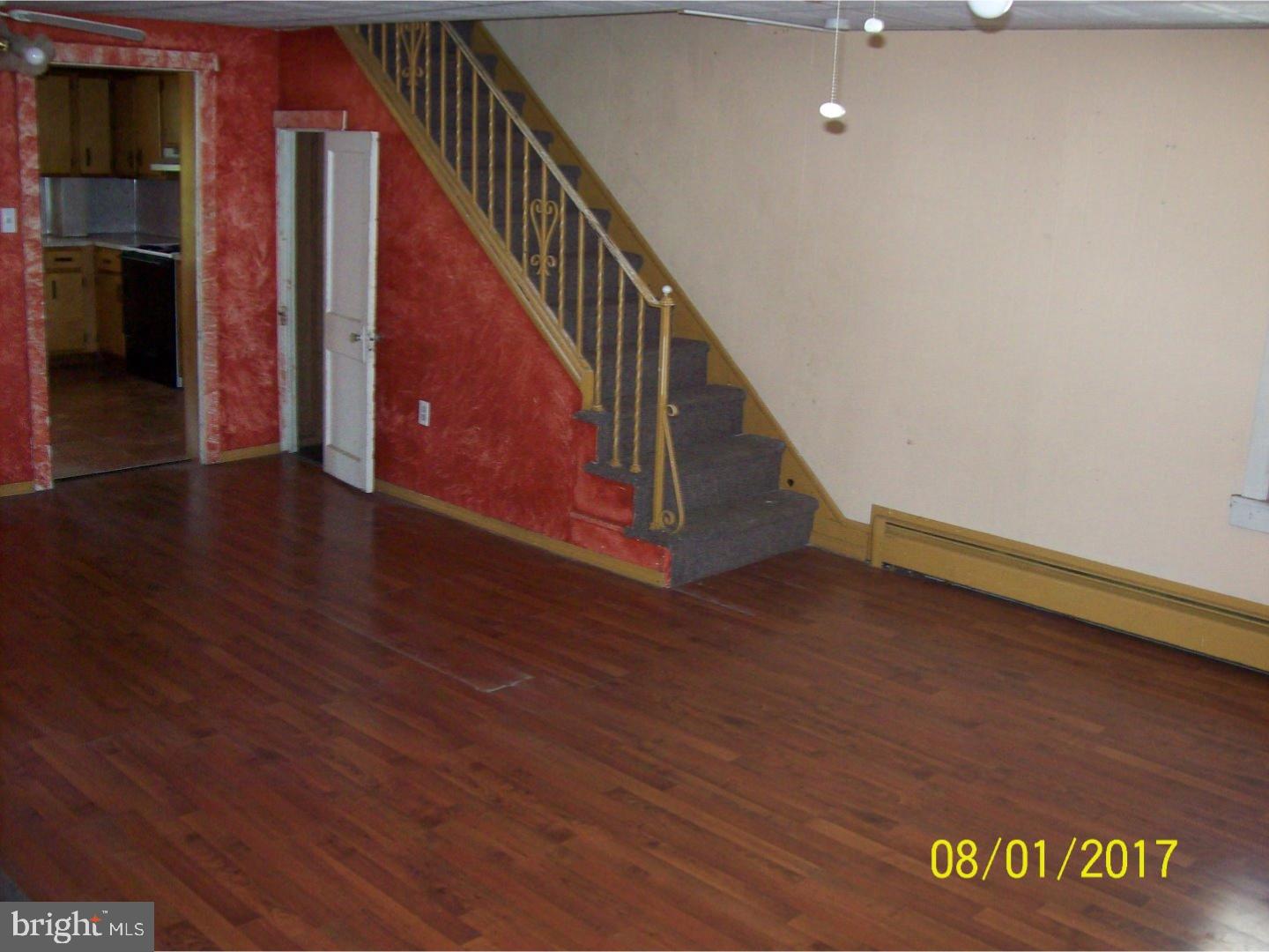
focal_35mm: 36
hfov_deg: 51.4
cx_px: 634
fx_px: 1320
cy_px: 476
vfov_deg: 39.7
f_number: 2.7
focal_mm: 6
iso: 200
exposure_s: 1/64
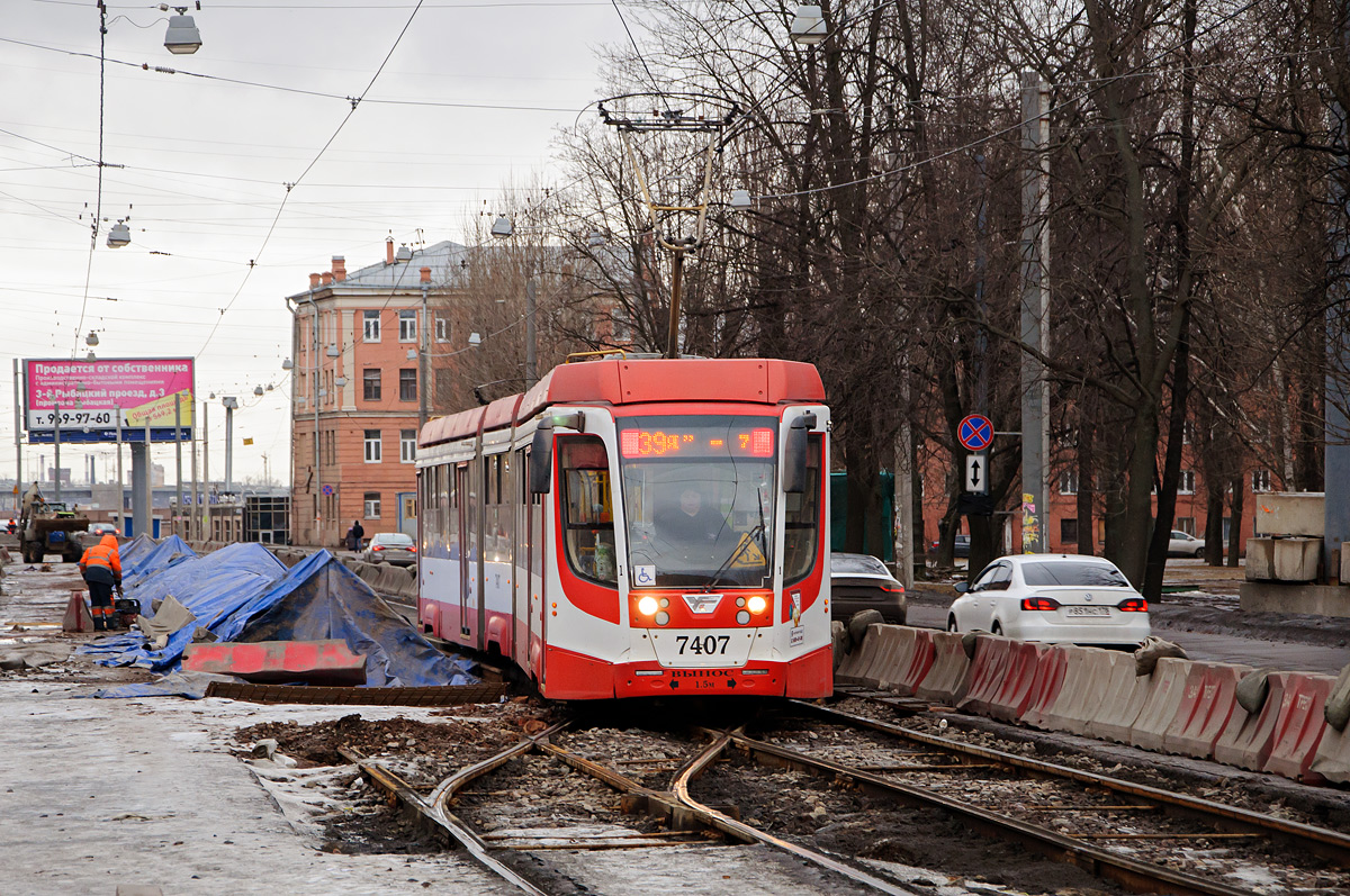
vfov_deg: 12.1
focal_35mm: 112
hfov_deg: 18.2
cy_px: 448
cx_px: 675
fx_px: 4214
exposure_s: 1/125
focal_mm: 75
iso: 500
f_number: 5.3
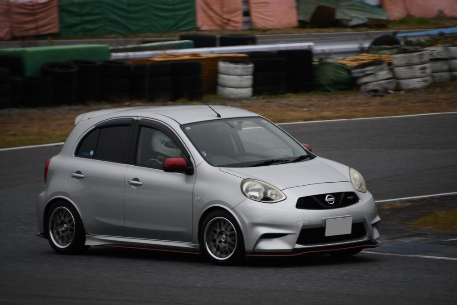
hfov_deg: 5.3
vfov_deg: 3.5
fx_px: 4951
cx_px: 228
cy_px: 152
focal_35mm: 390
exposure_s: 1/200
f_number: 7.1
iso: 100
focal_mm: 260
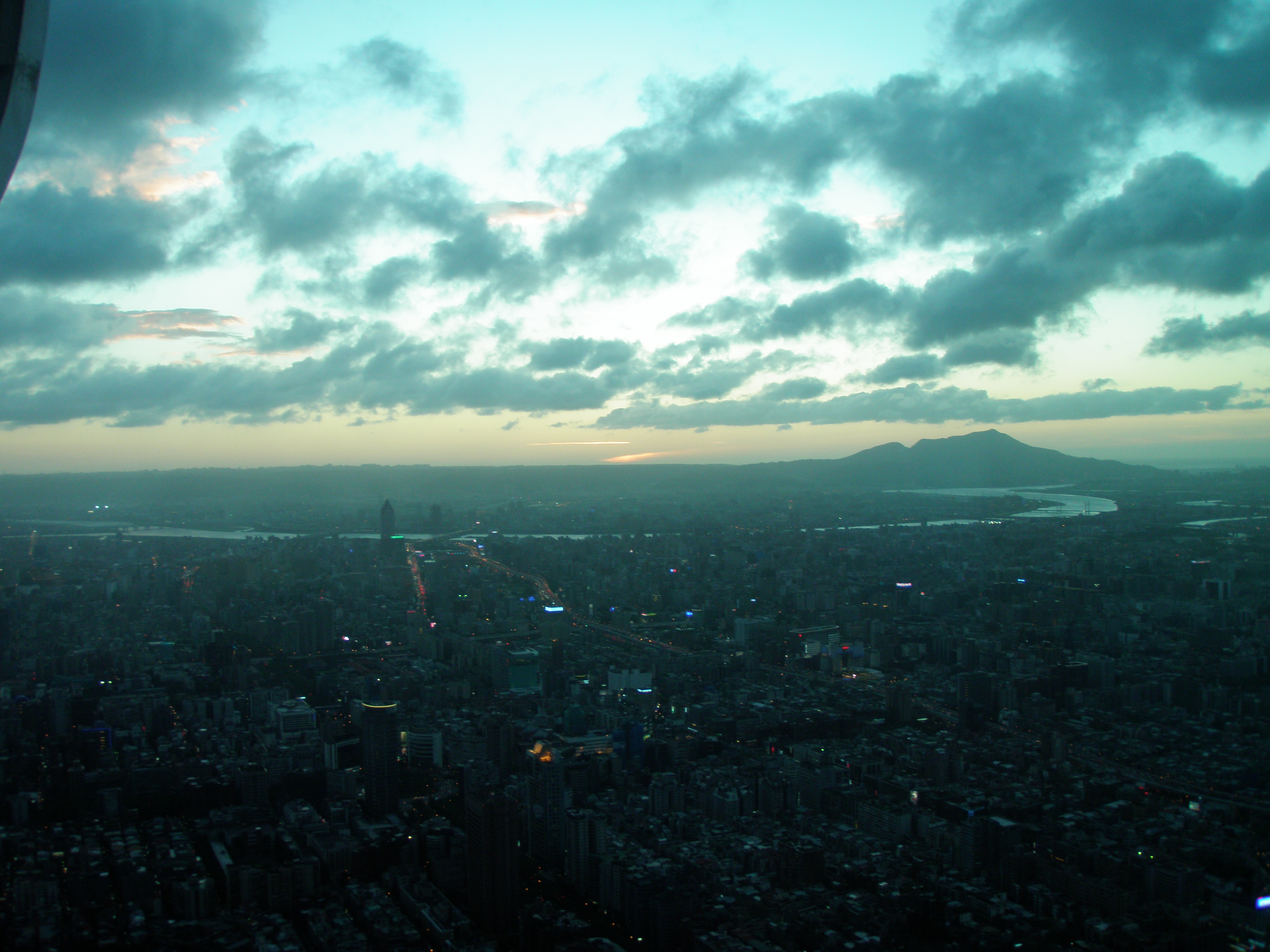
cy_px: 476
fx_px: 1394
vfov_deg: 37.7
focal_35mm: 38
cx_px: 635
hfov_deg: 49.0
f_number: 3.5
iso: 100
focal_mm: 6.7
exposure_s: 1/25
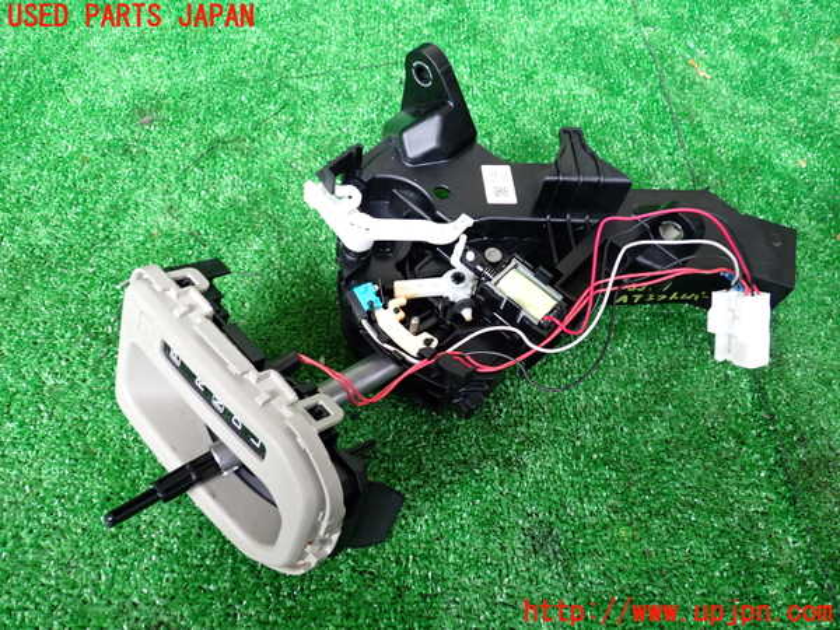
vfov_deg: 46.8
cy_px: 315
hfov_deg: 60.0
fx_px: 728
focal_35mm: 30
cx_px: 420
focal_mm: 5.4
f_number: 2.3
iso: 320
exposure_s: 1/30
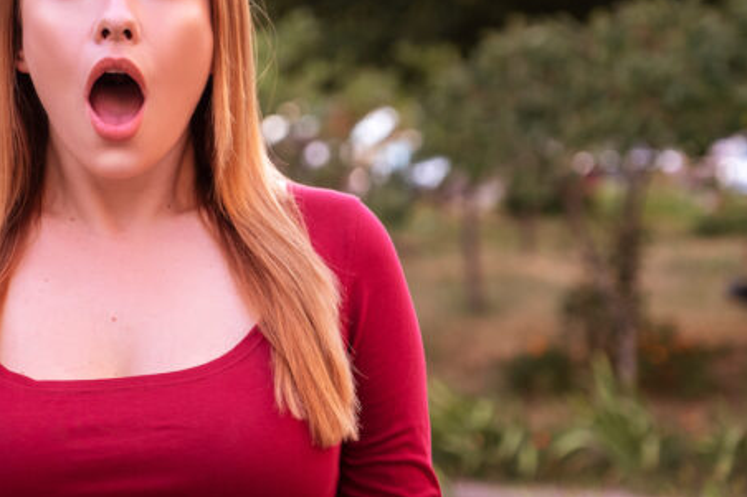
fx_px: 2593
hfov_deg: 16.3
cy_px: 182
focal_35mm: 125
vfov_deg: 11.0
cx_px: 204
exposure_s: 1/160
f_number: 2.8
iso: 250
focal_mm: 55
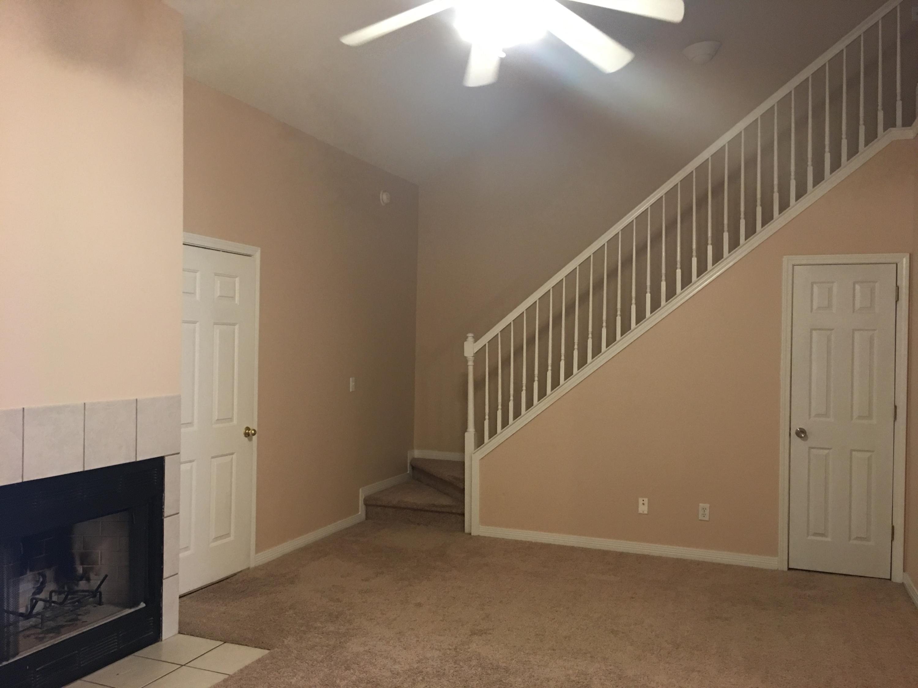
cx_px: 459
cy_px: 344
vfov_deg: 48.2
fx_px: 769
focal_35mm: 29
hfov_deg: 61.7
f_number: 2.2
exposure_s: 1/15
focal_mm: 4.15
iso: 80
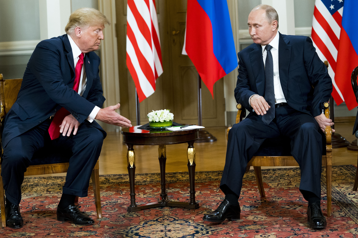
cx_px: 175
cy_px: 116
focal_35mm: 72
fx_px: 716
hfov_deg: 28.1
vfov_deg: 18.9
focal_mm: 70
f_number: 4
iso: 6400
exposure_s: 1/400
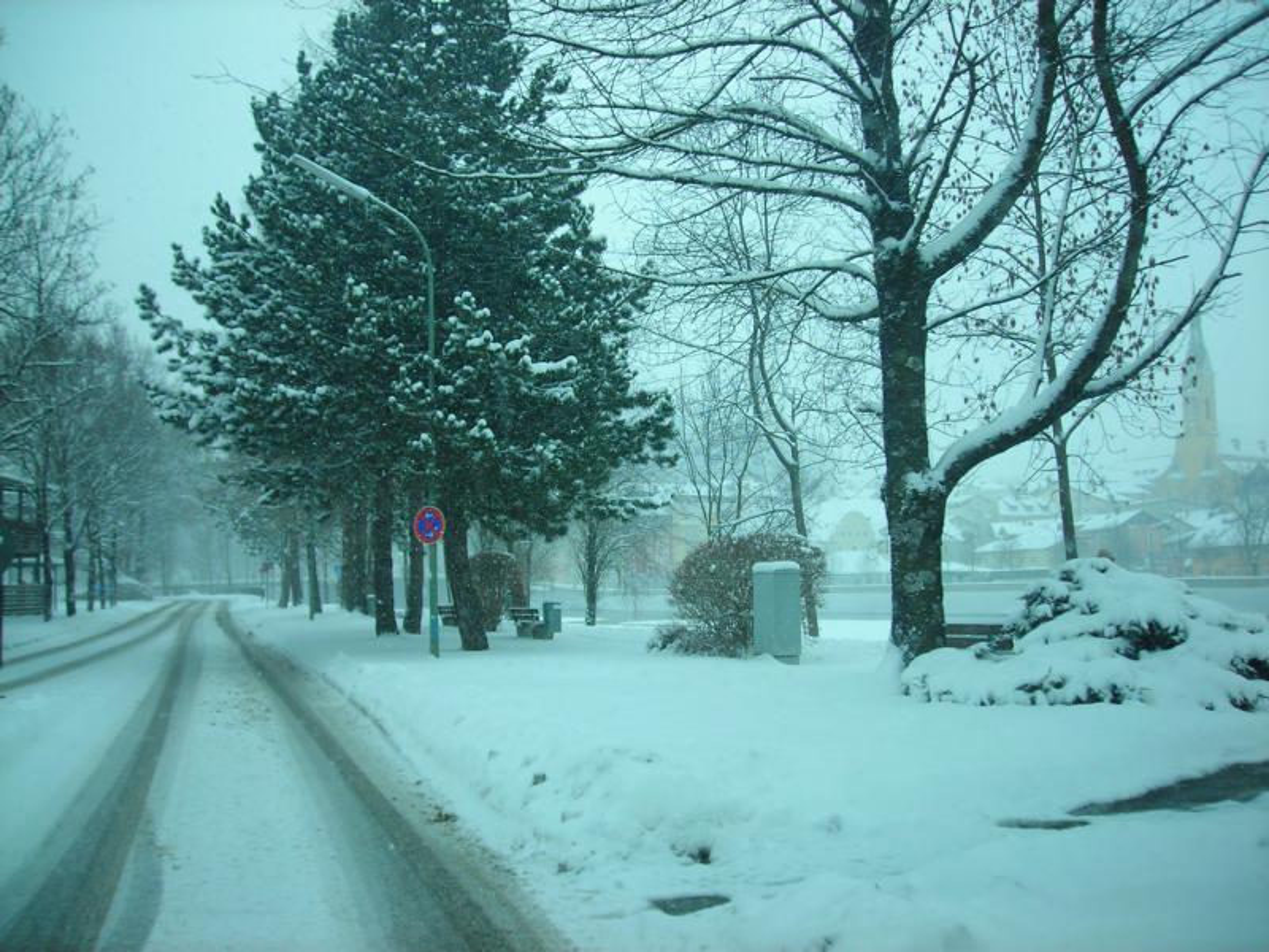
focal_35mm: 38
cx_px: 634
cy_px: 476
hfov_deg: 49.0
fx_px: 1393
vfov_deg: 37.7
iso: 50
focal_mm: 6.3
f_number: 3.2
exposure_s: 1/254
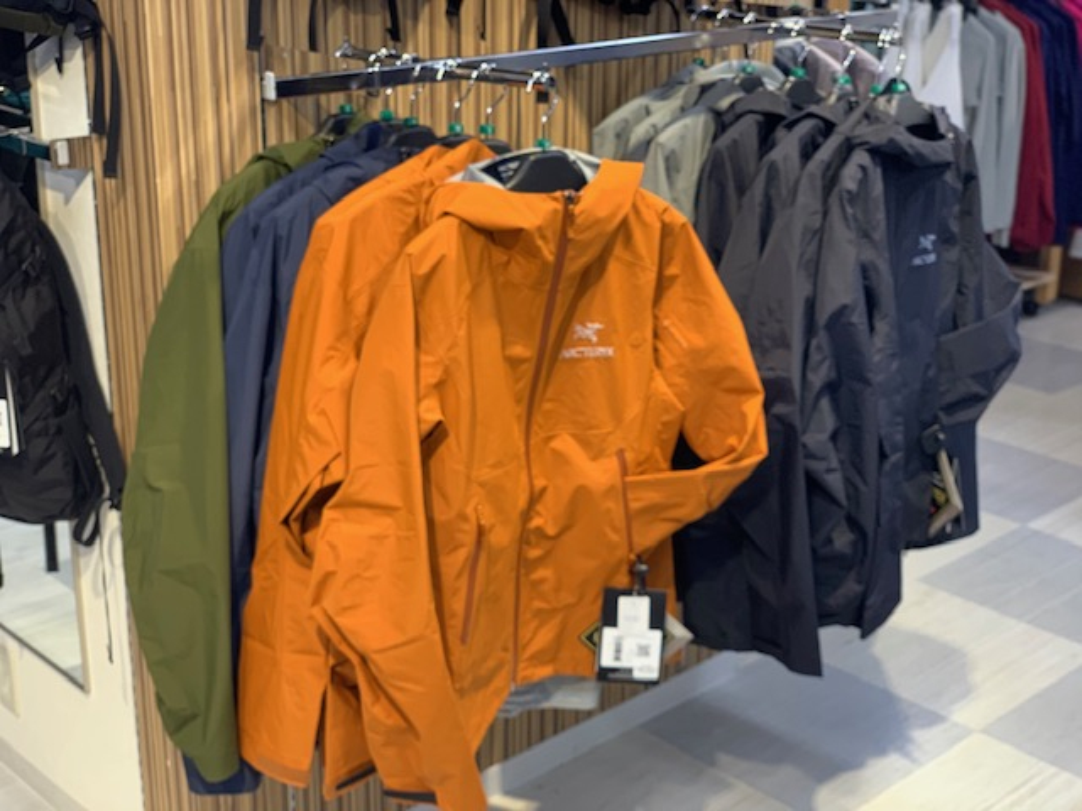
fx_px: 1625
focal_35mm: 52
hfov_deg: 36.8
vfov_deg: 28.0
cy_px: 406
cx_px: 541
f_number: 2.4
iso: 200
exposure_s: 1/60
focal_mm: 6
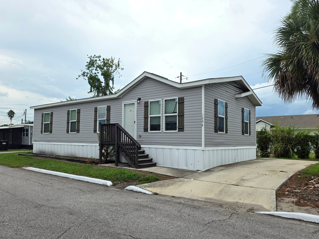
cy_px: 120
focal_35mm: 23
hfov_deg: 73.9
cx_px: 160
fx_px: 212
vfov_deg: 58.9
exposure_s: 1/7944
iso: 80
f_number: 1.7
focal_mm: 6.25
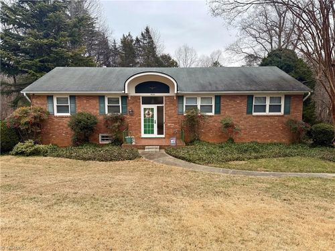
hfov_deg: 71.6
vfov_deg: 56.8
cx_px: 168
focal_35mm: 24
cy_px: 126
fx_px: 232
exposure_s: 1/1018
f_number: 1.78
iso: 80
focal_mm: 6.76
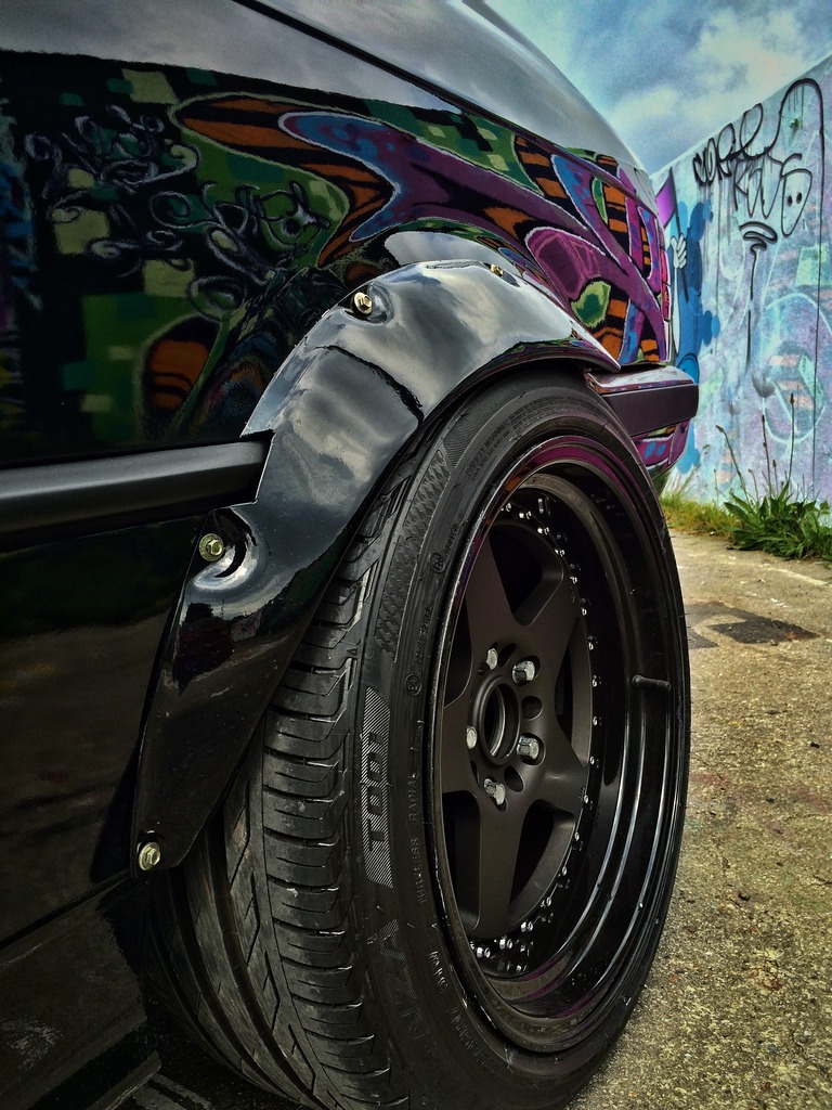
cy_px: 555
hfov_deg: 48.2
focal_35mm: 29
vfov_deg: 61.7
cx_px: 416
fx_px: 929
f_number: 2.2
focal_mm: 4.15
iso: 32
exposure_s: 1/533
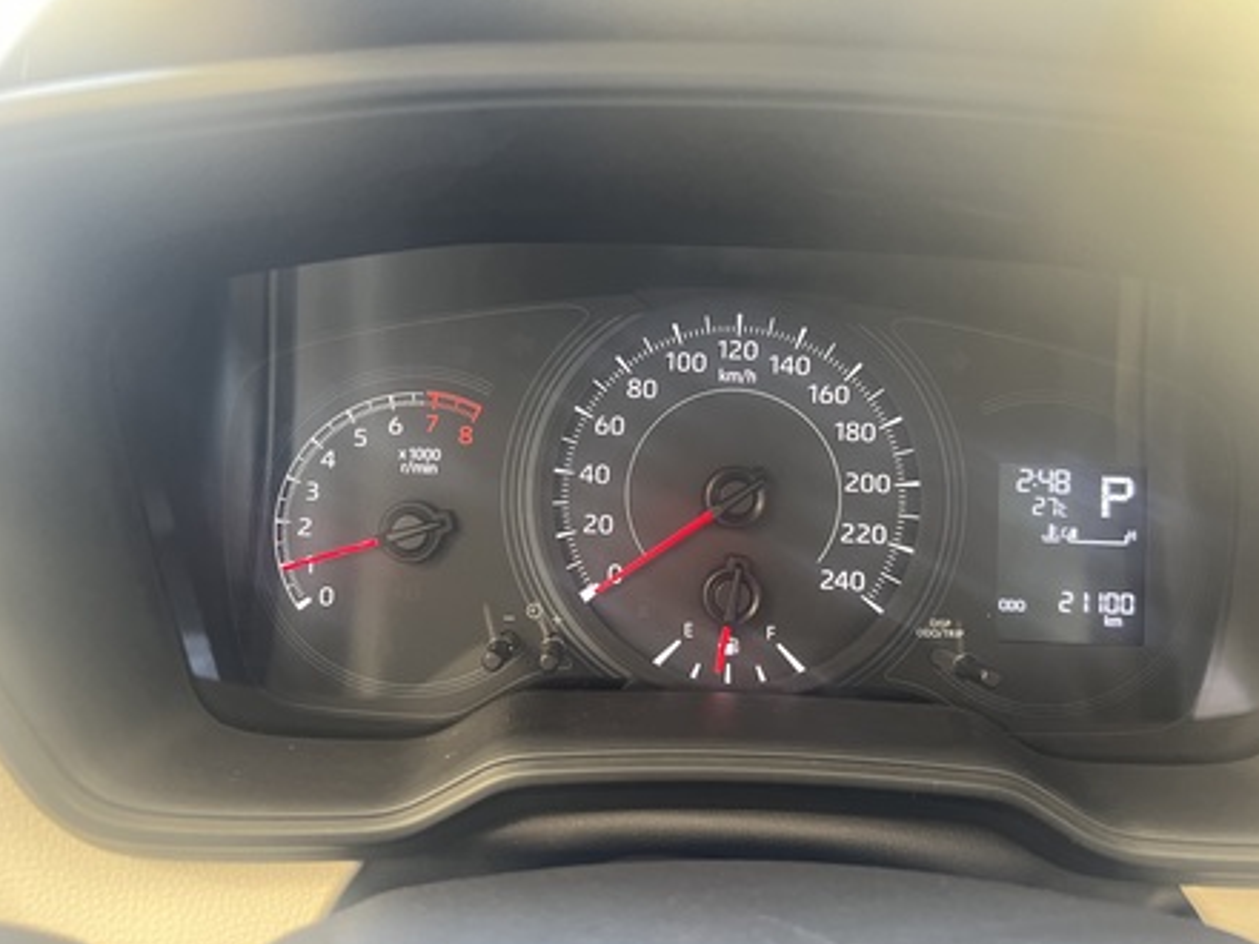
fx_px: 982
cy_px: 471
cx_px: 645
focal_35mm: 27
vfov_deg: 51.4
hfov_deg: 65.3
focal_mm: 5.7
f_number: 1.5
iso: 250
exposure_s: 1/60
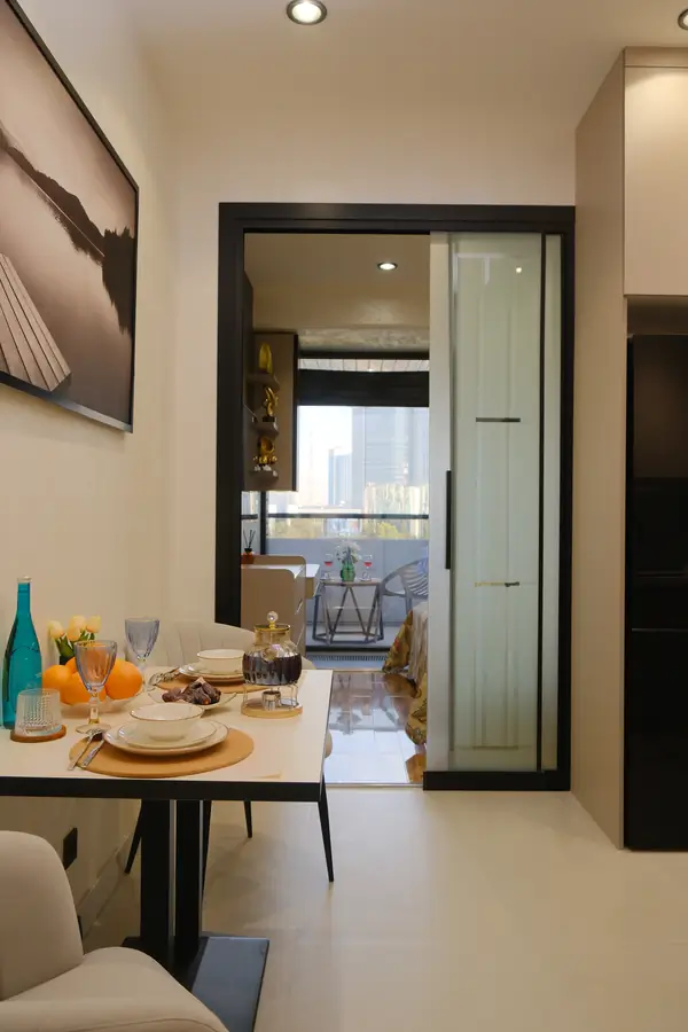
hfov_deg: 47.9
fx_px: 774
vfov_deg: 67.4
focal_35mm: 27
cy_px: 516
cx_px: 344
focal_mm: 18
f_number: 4
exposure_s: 1/100
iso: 640
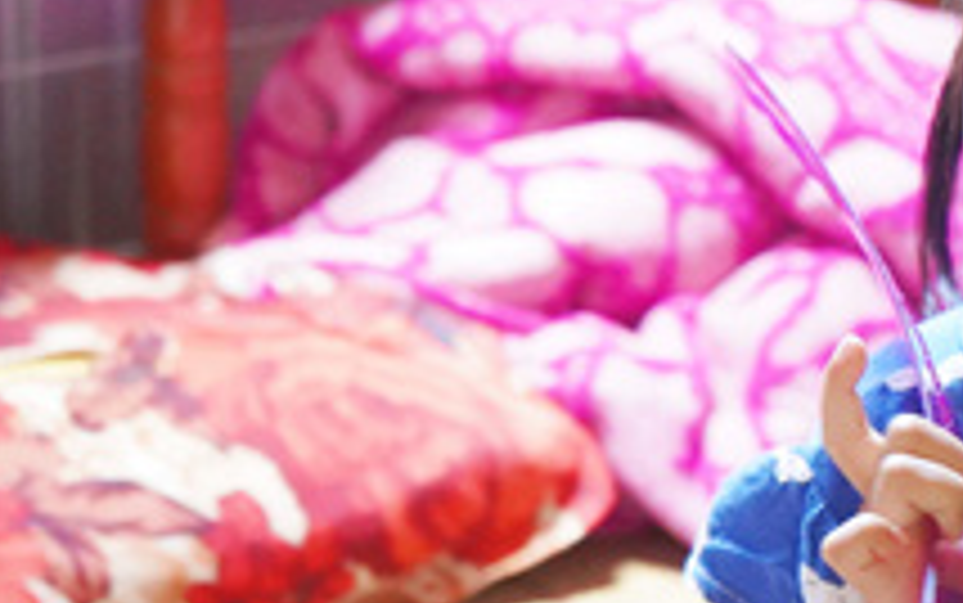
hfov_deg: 12.3
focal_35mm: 165
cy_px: 376
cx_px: 1260
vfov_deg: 8.0
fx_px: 4333
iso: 8000
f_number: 5
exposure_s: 1/160
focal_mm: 56
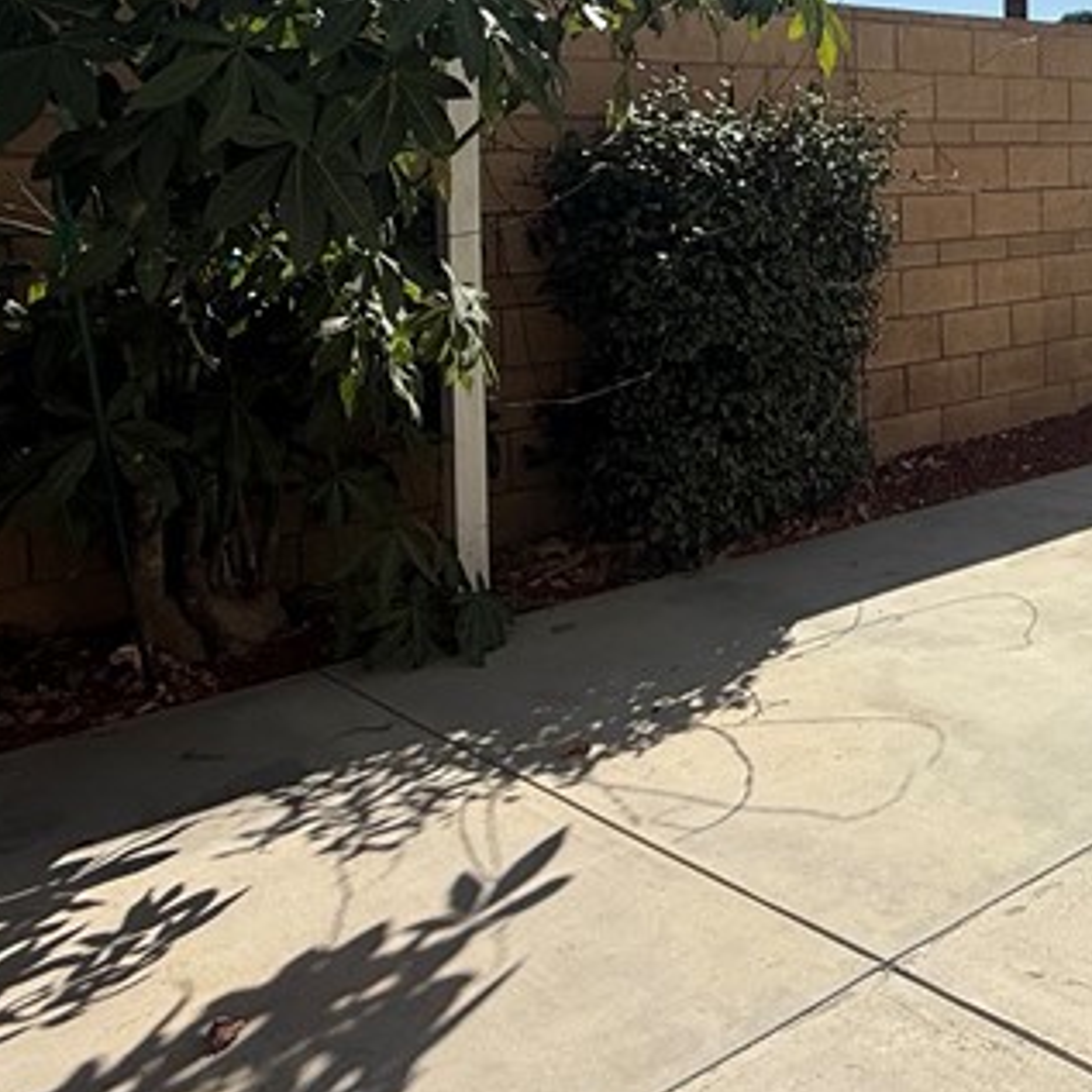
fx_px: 1428
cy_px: 196
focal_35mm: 40
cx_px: 1244
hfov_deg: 35.0
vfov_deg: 39.9
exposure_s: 1/2841
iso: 50
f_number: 2.2
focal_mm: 2.22
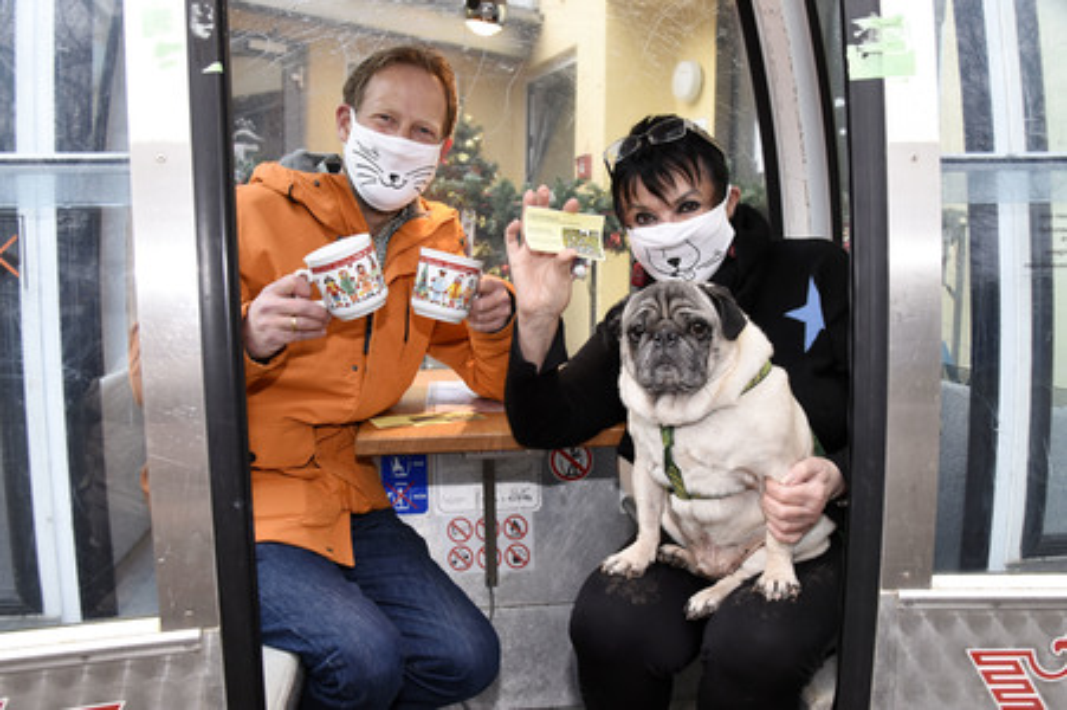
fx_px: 888
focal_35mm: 30
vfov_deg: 43.5
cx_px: 534
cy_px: 355
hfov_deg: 62.0
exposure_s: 1/160
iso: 1600
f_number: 6.3
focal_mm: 30
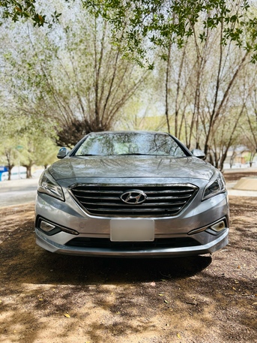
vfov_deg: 67.3
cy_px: 172
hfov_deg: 53.1
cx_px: 128
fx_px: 257
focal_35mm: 26
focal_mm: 5.7
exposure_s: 1/607
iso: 50
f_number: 1.5
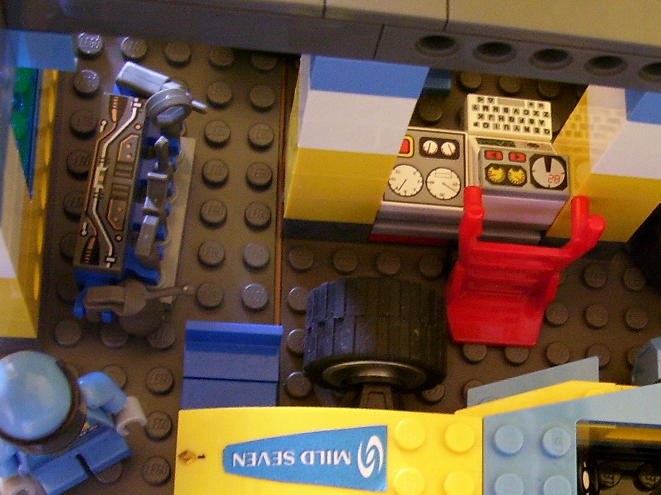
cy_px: 385
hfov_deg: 27.4
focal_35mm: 68
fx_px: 1298
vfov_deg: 21.4
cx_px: 612
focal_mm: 5.6
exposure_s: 1/8
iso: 160
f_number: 2.7
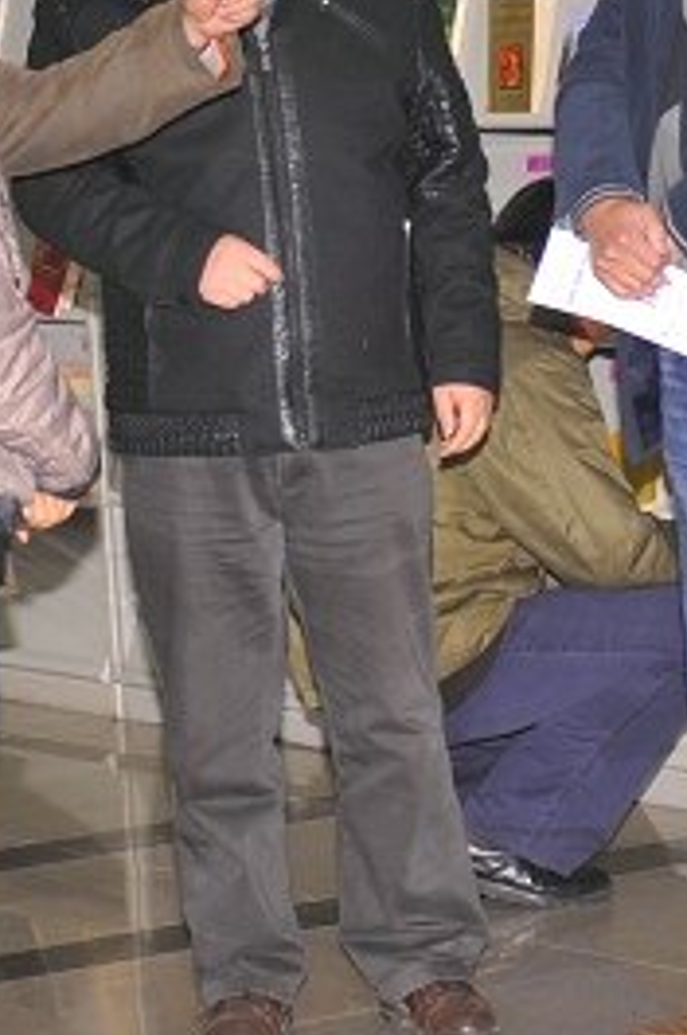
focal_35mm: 158
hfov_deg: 8.7
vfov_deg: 12.9
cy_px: 158
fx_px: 4534
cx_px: 328
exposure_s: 1/60
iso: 250
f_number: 2.8
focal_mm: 55
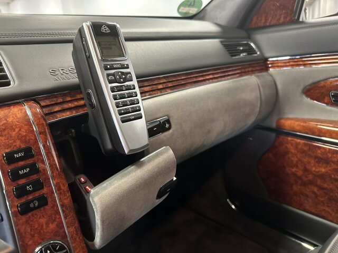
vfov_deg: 56.8
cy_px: 126
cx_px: 169
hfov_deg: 71.6
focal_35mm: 24
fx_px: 234
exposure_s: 1/40
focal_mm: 6.86
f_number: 1.78
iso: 800
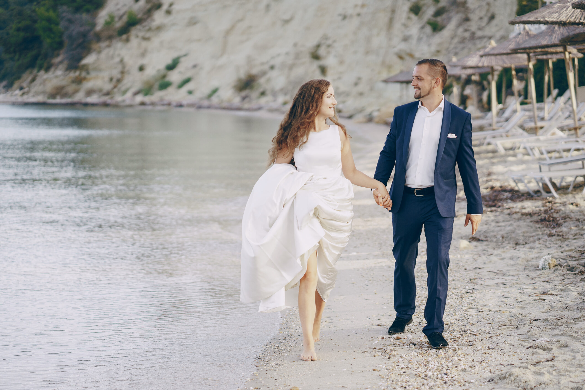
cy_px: 195
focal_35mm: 85
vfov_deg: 16.1
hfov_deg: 23.9
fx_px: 1381
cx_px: 292
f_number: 2.2
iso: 500
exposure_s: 1/4000
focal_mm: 85
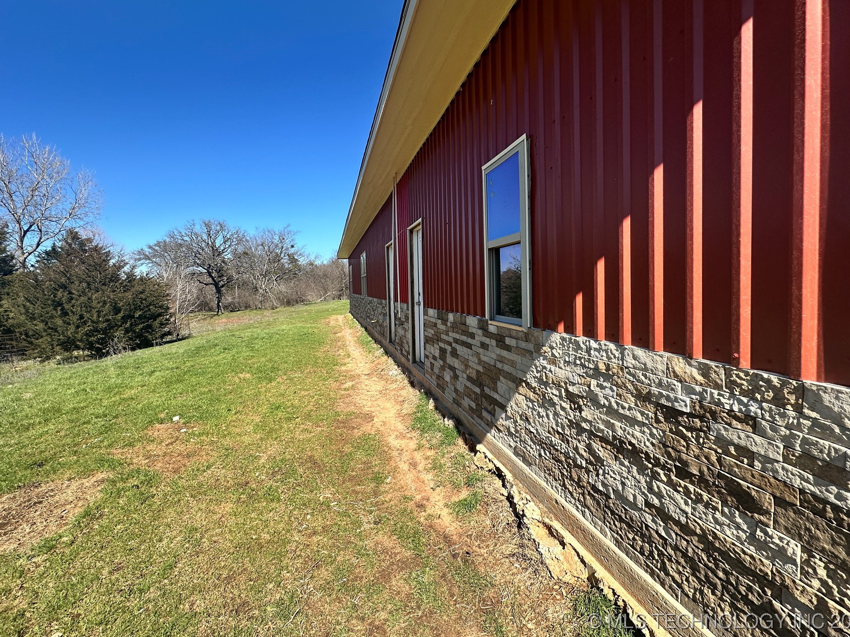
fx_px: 368
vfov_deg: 81.7
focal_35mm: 15
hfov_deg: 98.2
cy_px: 300
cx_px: 423
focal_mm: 2.22
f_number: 2.2
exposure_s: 1/1435
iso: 40
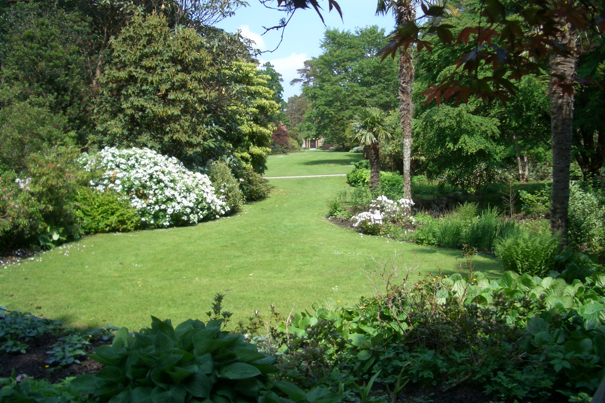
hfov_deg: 51.9
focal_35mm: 37
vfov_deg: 35.9
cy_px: 181
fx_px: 622
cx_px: 306
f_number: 2.6
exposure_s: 1/800
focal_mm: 5.8
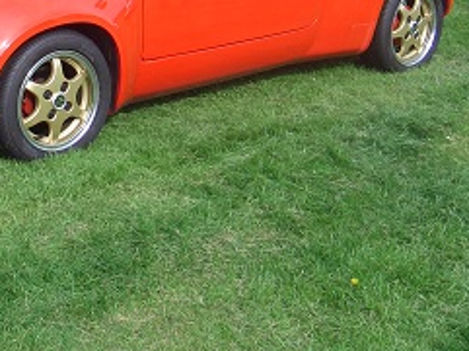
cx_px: 76
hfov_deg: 23.2
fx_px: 1123
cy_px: -2
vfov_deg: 17.3
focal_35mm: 83
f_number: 4.8
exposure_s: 1/250
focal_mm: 8
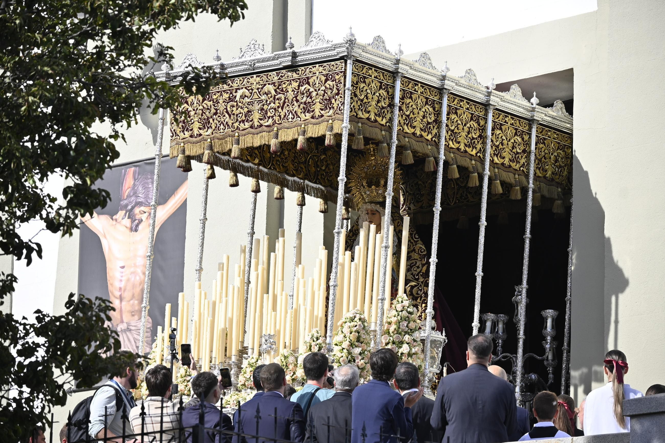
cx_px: 332
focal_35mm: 188
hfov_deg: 11.0
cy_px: 222
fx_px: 3463
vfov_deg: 7.3
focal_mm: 125
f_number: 6.3
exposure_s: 1/400
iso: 125
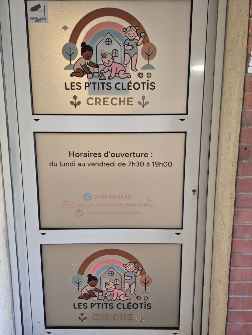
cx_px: 126
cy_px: 168
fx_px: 223
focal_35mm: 23
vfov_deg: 73.9
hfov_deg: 58.9
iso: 200
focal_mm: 5.4
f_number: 1.8
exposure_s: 1/100
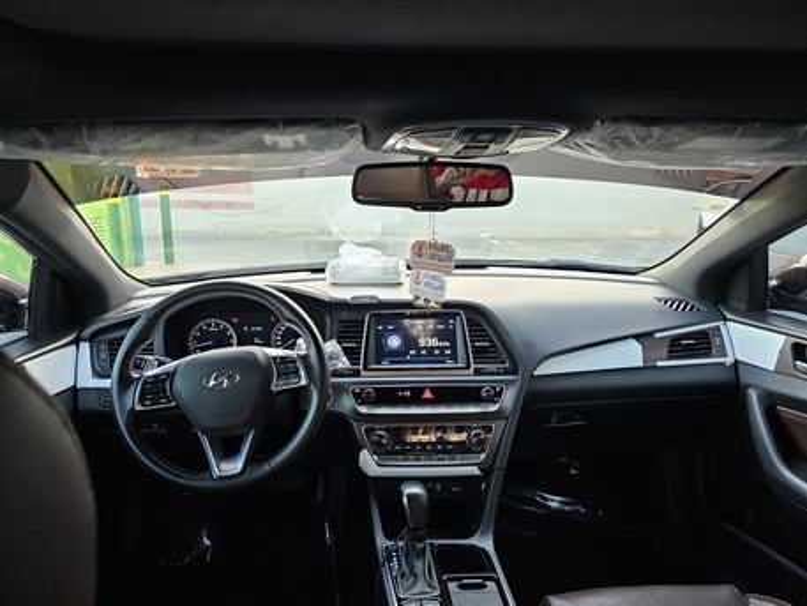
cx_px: 404
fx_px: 536
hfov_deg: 73.9
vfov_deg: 58.9
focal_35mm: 23
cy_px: 303
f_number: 1.7
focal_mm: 6.3
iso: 320
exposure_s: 1/170
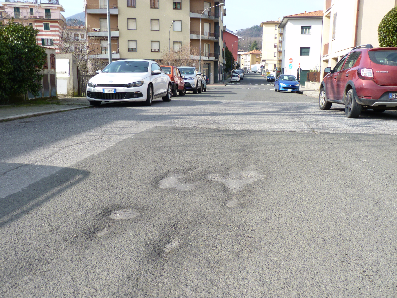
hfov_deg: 54.0
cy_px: 149
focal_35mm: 34
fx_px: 390
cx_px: 198
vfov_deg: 41.8
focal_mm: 6
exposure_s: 1/200
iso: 80
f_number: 4
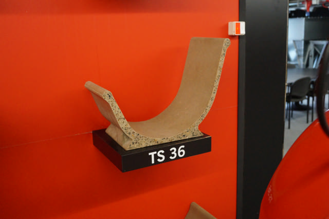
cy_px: 110
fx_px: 329
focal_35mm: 36
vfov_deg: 36.8
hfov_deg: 53.2
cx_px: 164
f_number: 4
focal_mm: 24
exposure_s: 1/160
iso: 2500
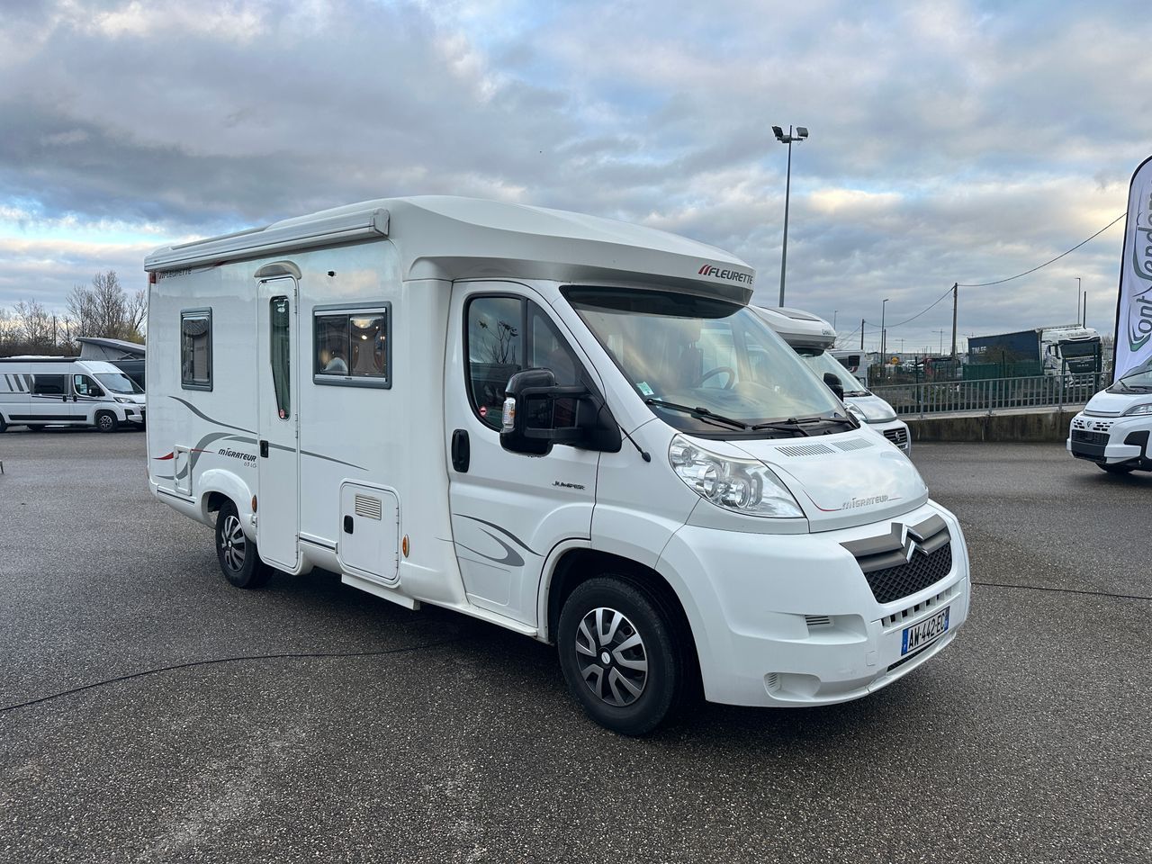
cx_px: 576
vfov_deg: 56.8
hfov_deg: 71.6
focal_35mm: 24
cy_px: 432
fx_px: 799
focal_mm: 6.86
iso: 80
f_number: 1.78
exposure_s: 1/634
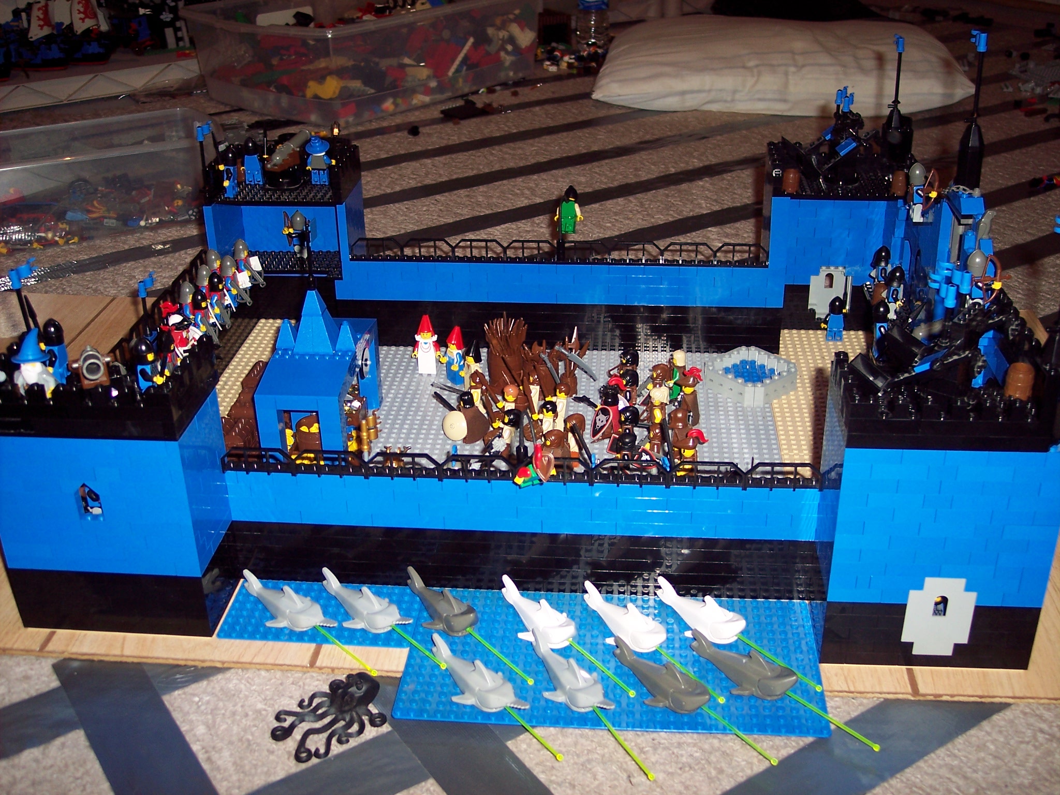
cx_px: 530
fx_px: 1194
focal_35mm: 39
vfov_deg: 36.8
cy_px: 398
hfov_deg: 47.9
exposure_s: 1/60
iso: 100
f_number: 2.8
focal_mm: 8
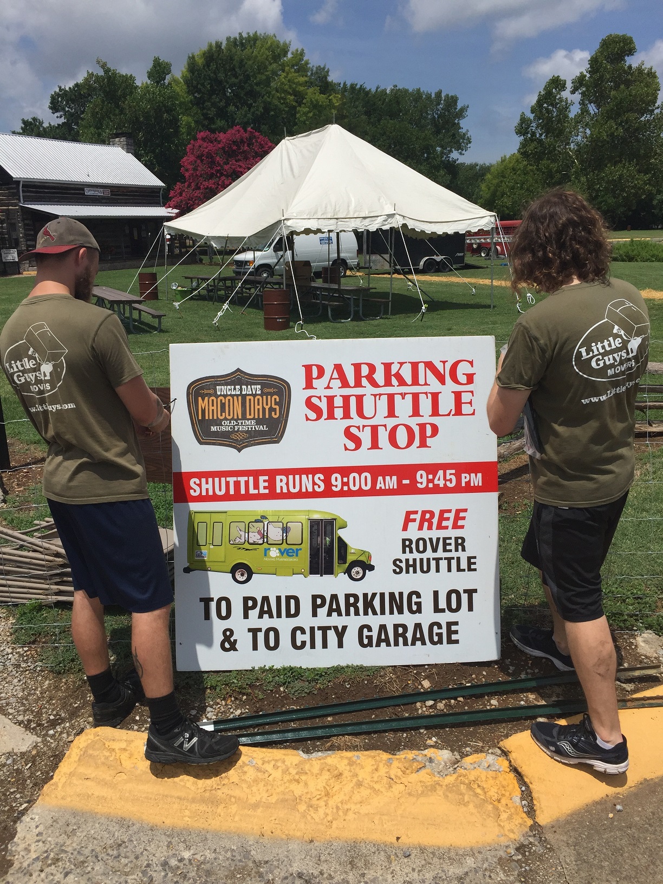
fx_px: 741
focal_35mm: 29
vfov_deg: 61.7
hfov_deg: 48.2
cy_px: 442
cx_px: 332
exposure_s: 1/4950
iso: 32
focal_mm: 4.15
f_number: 2.2
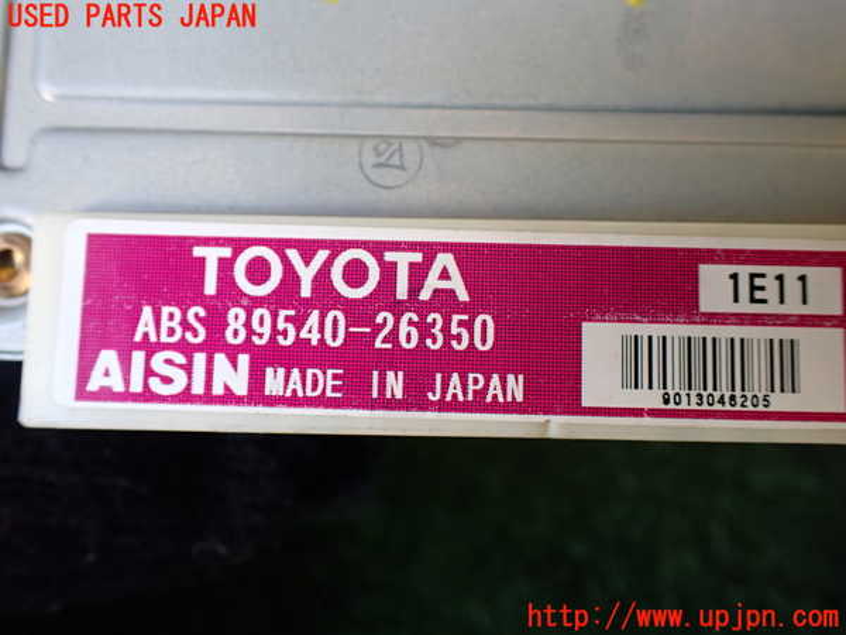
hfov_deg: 60.0
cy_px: 318
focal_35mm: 30
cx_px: 423
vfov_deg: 46.8
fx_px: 733
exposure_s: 1/125
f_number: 2.3
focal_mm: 5.4
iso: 320
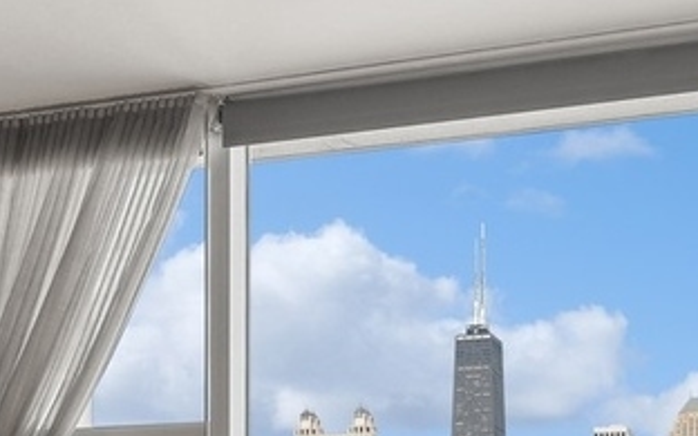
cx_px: 36
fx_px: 1712
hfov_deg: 22.3
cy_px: 778
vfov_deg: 13.1
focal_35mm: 90
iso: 500
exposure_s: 1/50
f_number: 8
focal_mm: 17
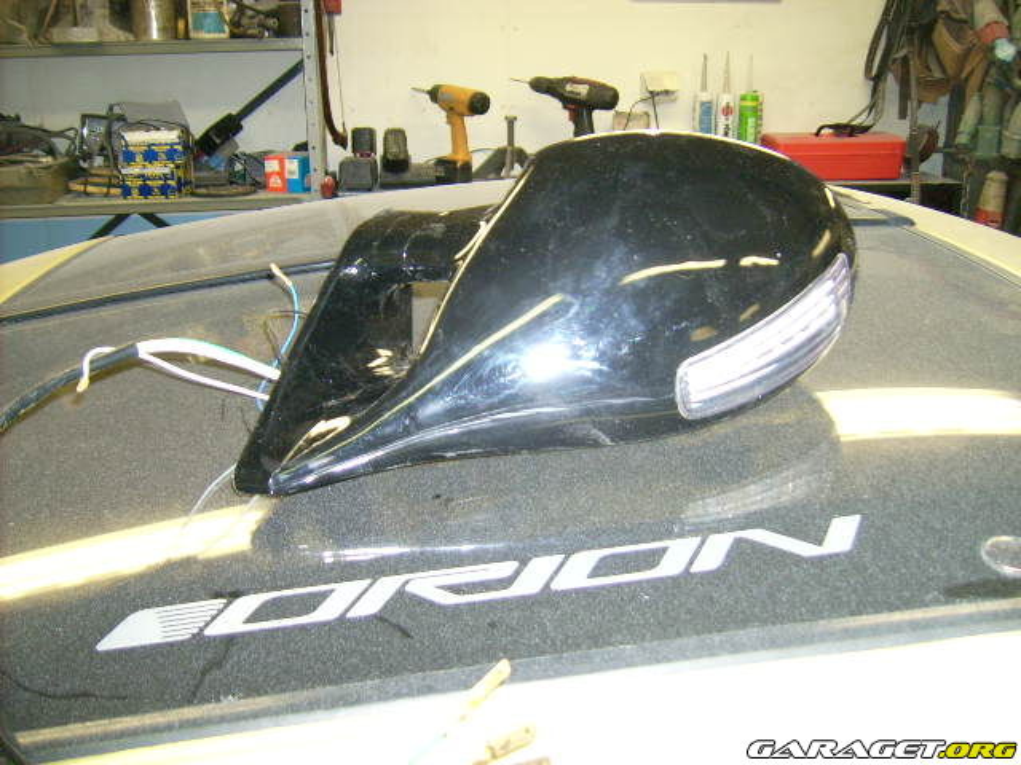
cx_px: 510
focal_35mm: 35
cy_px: 382
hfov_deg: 52.6
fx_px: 1032
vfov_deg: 40.7
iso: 100
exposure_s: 1/60
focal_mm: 5.95
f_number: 2.8
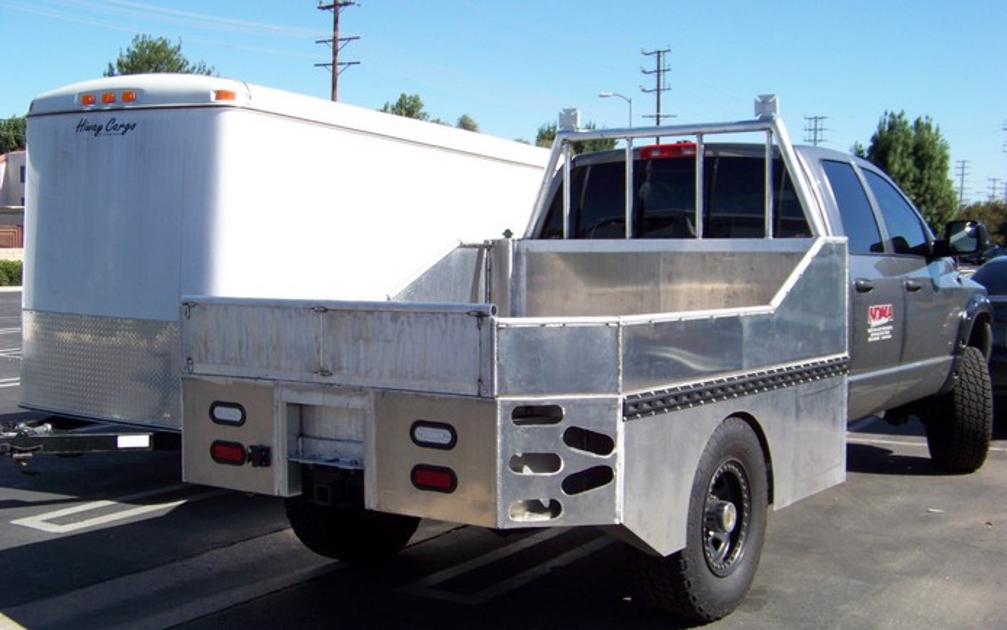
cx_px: 506
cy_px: 365
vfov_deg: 28.0
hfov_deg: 43.5
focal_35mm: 46
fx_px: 1263
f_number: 2.8
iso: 72
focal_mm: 6.75
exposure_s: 1/800
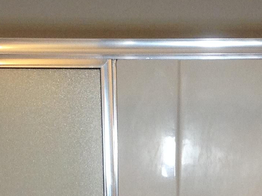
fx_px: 954
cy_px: 249
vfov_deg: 11.5
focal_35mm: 126
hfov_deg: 15.6
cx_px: 202
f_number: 2.4
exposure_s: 1/120
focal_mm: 4.28
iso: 100
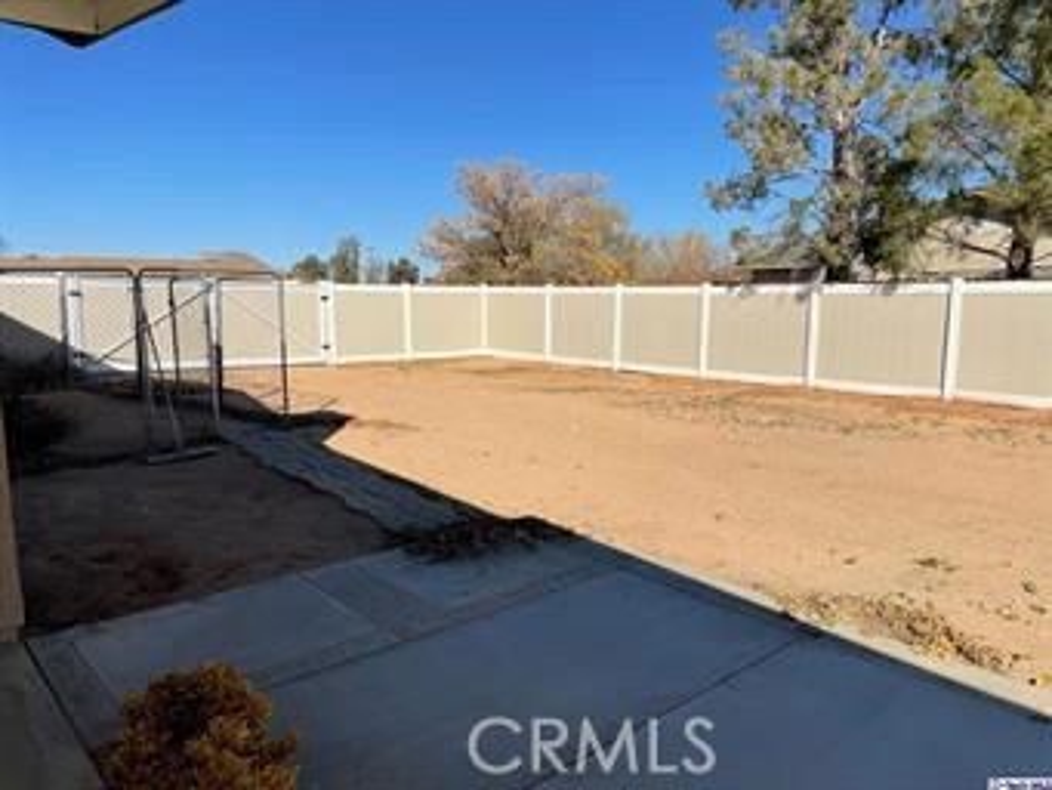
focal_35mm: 26
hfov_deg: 67.3
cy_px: 395
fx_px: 790
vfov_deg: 53.1
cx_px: 526
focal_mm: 4.2
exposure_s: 1/6494
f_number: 1.6
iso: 32
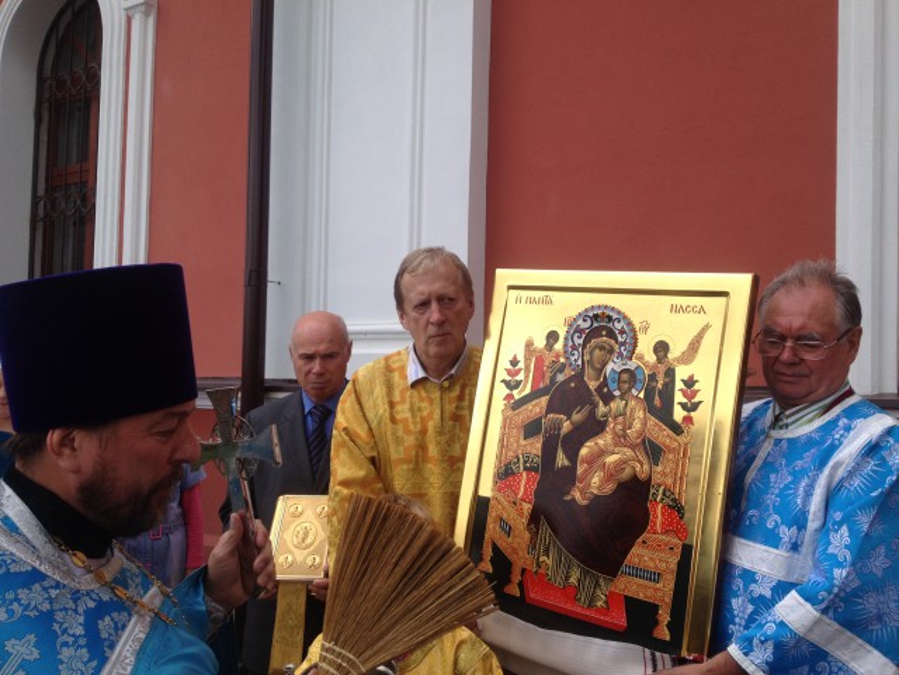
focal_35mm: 35
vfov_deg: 40.7
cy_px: 338
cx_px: 450
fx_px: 909
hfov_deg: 52.6
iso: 50
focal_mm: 4.28
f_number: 2.4
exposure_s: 1/600
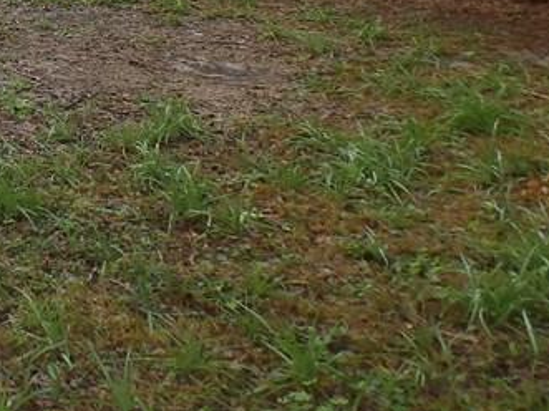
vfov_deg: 19.6
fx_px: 1078
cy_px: -151
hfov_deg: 23.1
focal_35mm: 68
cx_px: -275
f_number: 3.4
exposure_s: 1/125
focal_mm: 4
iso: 80
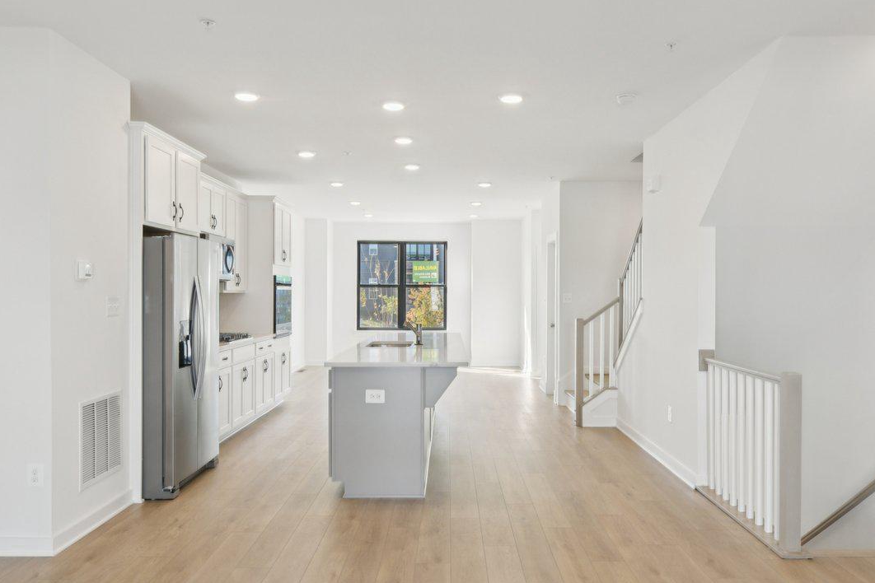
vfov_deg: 47.9
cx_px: 447
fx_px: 656
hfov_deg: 67.4
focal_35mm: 27
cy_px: 303
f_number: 8
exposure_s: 1/15
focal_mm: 14
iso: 110
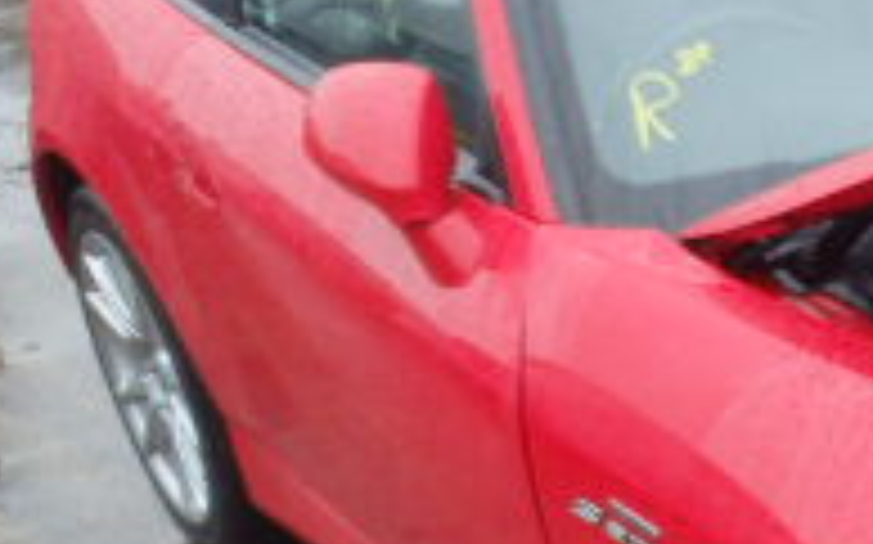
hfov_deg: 18.8
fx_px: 2330
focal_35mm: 98
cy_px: 661
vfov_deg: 13.0
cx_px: 1300
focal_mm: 5
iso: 200
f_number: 3.9
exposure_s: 1/50
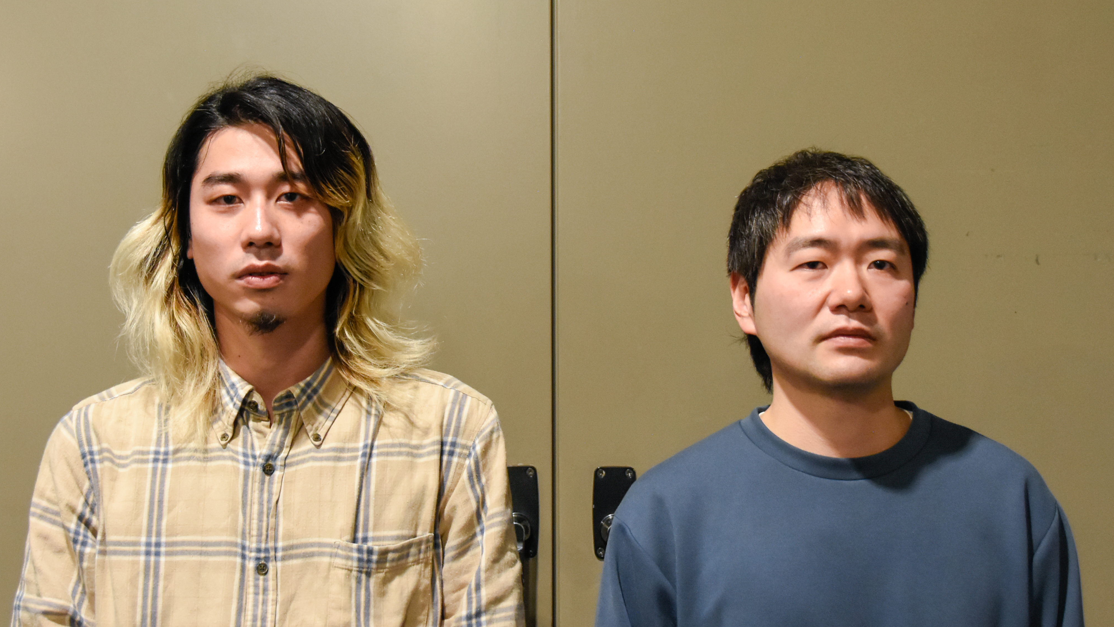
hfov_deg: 29.4
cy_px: 316
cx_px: 534
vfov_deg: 16.8
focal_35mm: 72
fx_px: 2120
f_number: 4
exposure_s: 1/100
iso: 2000
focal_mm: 31
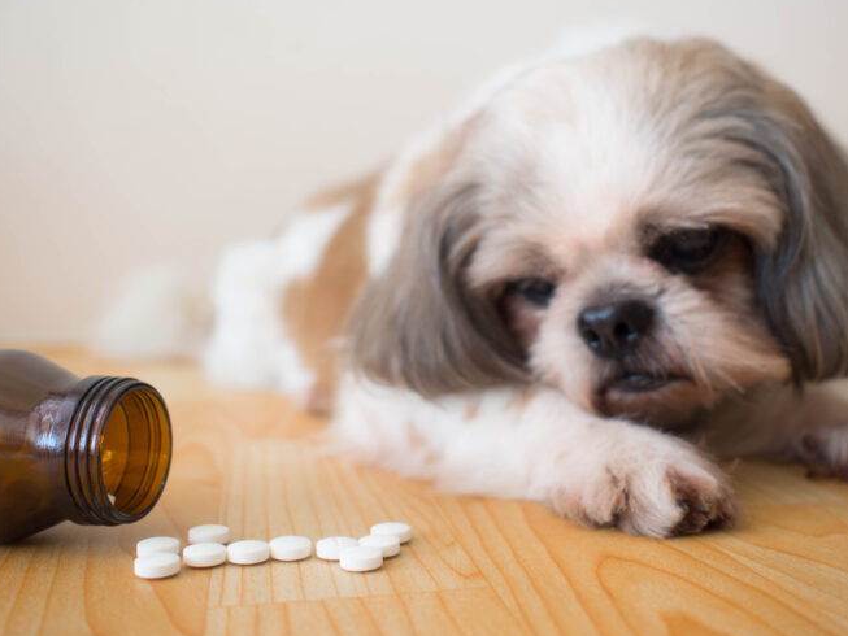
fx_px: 980
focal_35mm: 40
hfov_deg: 46.8
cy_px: 297
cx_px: 442
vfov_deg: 36.0
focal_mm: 17
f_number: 2
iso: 200
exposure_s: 1/20
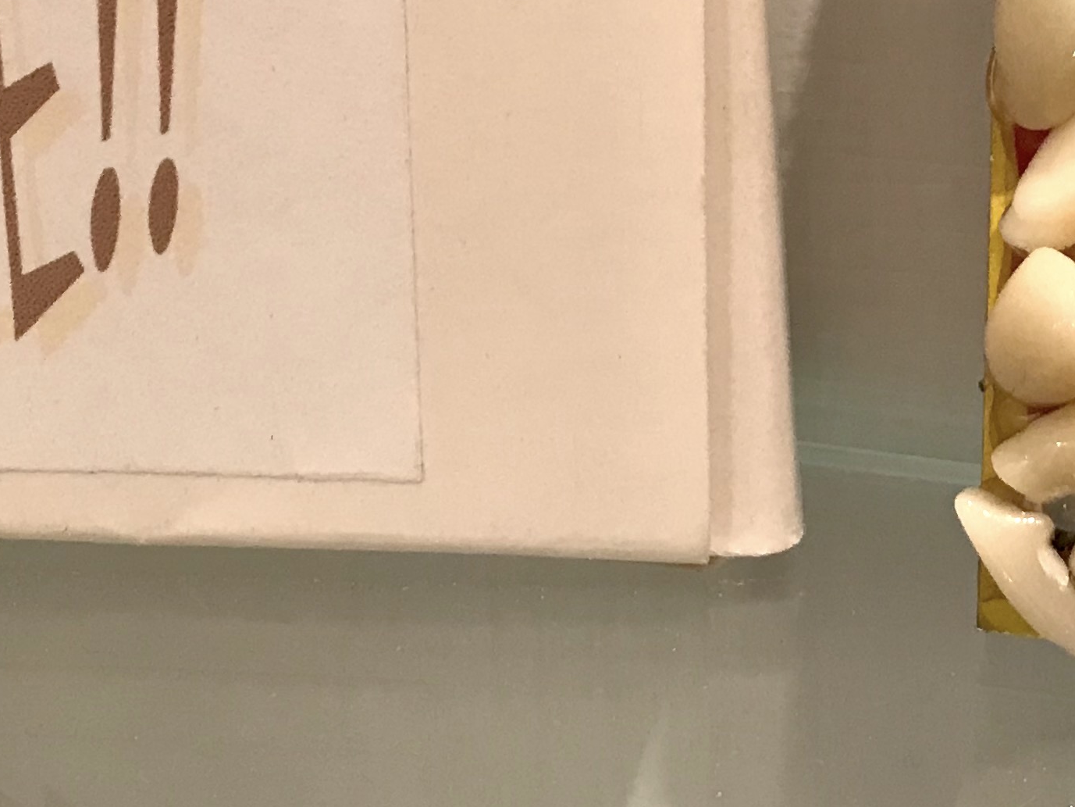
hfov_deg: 23.8
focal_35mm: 82
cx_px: 640
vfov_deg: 17.0
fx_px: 2547
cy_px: -209
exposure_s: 1/17
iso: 40
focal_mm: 3.99
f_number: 1.8
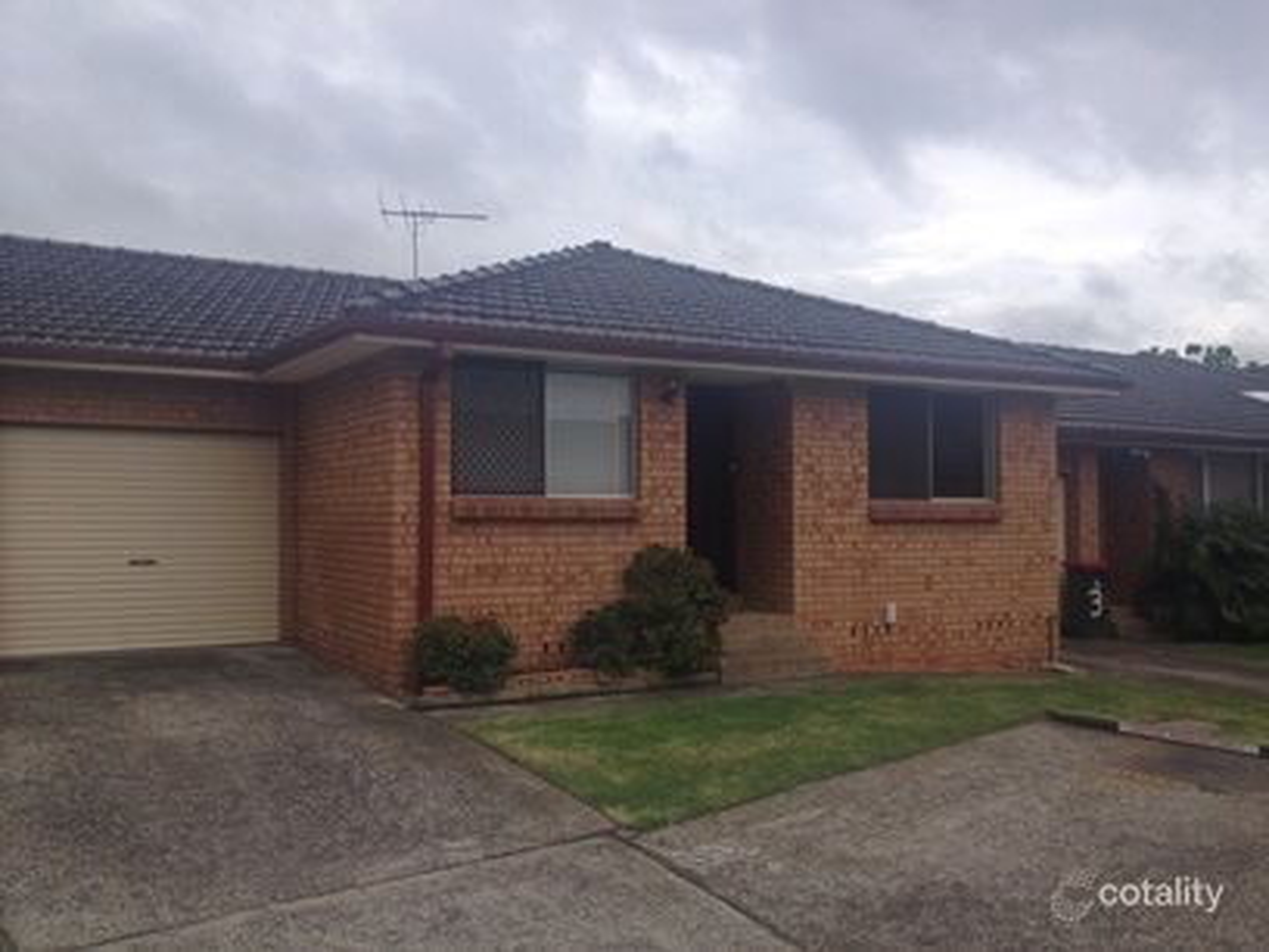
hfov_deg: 52.6
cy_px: 476
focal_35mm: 35
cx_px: 634
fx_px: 1283
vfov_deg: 40.7
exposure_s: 1/1255
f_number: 2.4
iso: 50
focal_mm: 4.28
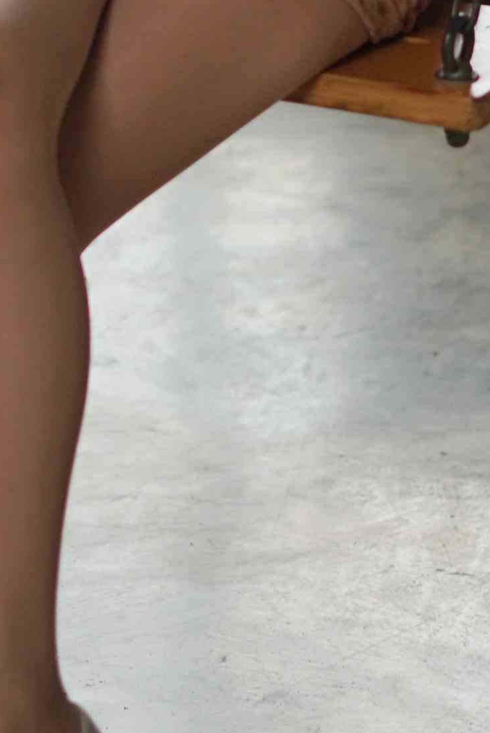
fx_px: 3912
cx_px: 66
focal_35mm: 192
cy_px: -134
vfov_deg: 10.5
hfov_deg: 7.2
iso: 200
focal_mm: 50
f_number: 1.8
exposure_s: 1/100
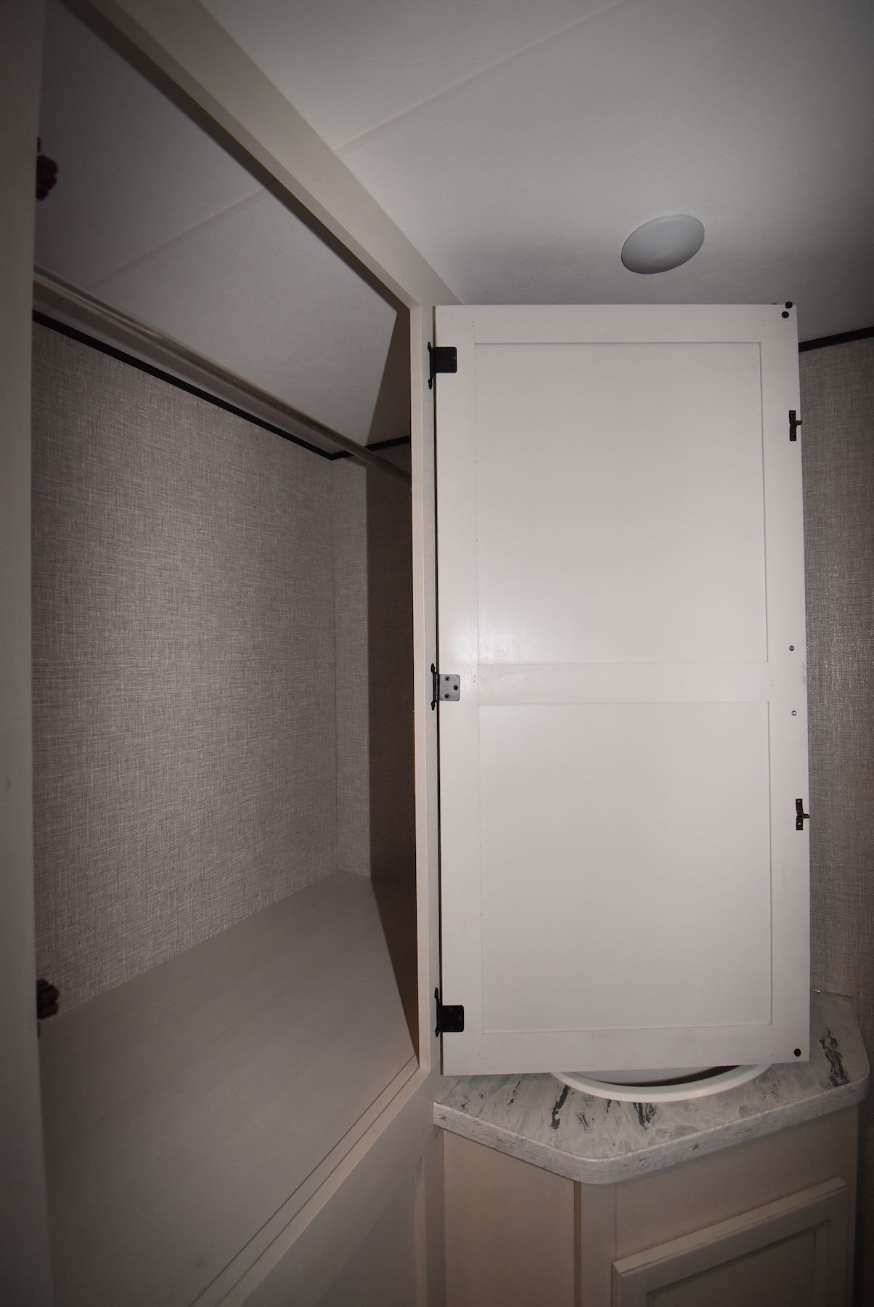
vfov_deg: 100.3
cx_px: 437
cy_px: 654
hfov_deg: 77.5
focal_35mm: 15
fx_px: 545
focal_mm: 10
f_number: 4.5
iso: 1000
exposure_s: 1/60
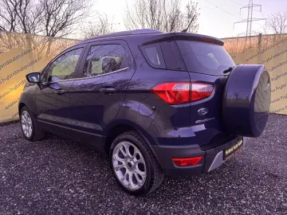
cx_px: 144
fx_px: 216
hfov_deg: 67.3
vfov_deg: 53.1
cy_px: 108
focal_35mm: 26
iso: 160
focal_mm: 5.96
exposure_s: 1/50
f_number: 1.6
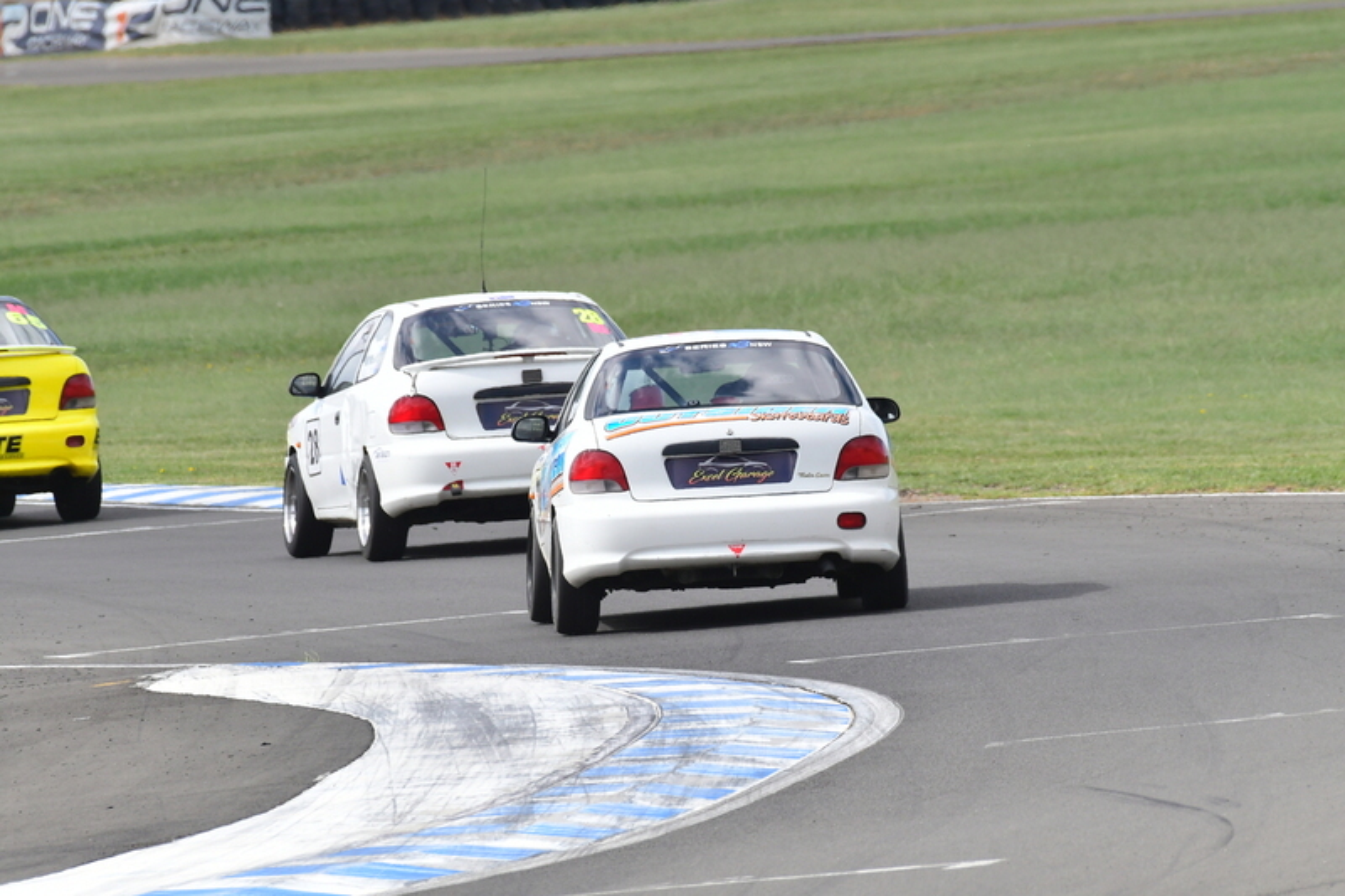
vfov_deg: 1.8
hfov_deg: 2.8
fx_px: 28013
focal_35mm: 750
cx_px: 672
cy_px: 448
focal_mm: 500
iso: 640
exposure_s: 1/640
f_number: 10
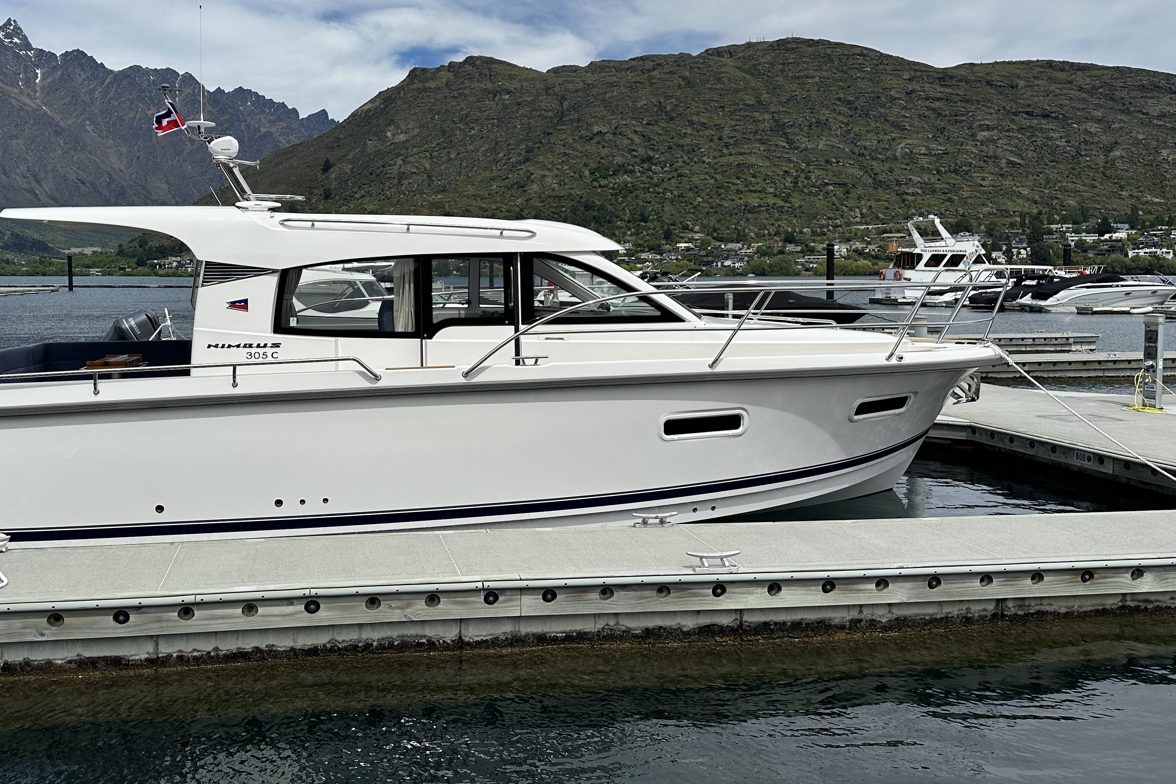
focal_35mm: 32
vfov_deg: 40.9
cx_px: 442
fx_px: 1045
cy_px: 317
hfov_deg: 58.0
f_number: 1.78
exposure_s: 1/8197
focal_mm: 6.86
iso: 80
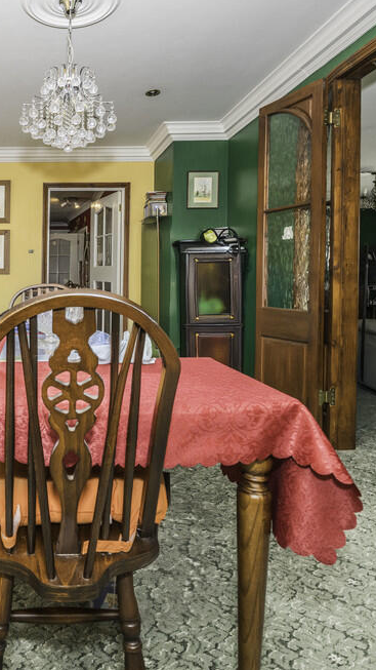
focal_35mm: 23
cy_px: 329
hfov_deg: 46.1
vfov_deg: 78.7
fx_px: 408
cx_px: 59
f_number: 7.1
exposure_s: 1/125
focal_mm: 14
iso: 320
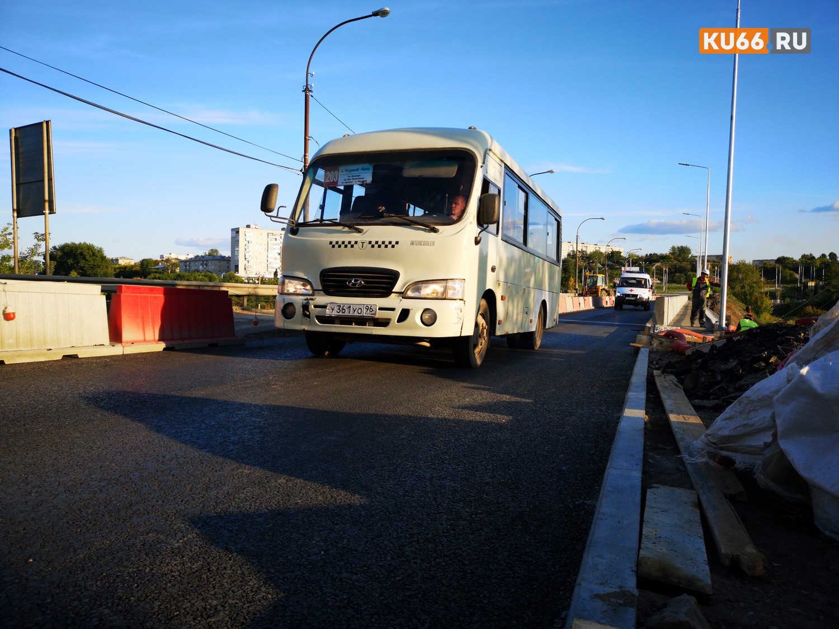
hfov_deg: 65.3
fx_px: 654
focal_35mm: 27
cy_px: 314
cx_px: 420
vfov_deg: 51.4
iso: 50
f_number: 1.8
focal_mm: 3.95
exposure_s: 1/962
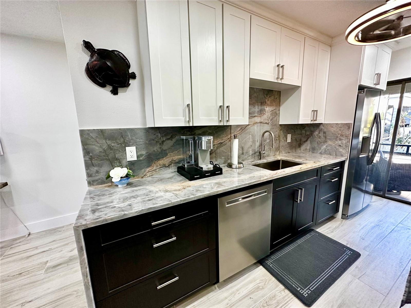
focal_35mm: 14
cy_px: 154
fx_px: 166
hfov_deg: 102.1
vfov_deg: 85.7
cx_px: 206
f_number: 2.2
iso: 250
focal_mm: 2.22
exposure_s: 1/120
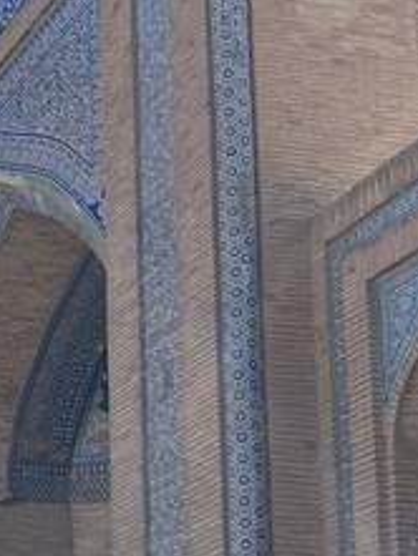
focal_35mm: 113
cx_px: -350
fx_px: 1818
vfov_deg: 16.9
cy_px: 601
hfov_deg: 12.0
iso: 50
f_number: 1.5
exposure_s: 1/3968
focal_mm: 5.7
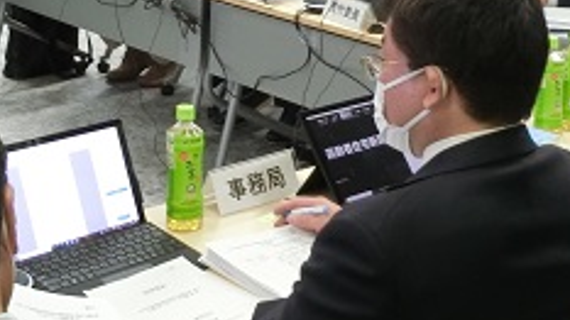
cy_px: -127
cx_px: 225
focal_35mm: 89
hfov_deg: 23.9
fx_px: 1345
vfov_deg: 13.0
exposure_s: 1/30
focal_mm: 6
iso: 500
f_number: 3.9
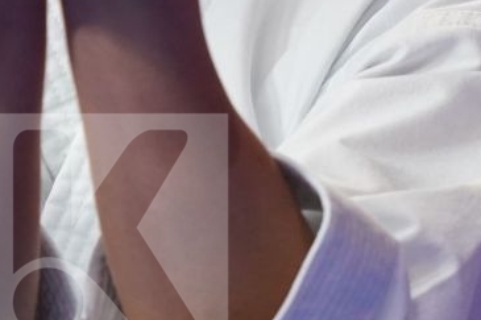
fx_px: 26362
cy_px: -234
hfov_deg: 1.0
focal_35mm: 1974
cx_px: 105
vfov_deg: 0.7
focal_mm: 400
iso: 2500
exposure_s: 1/500
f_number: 2.8
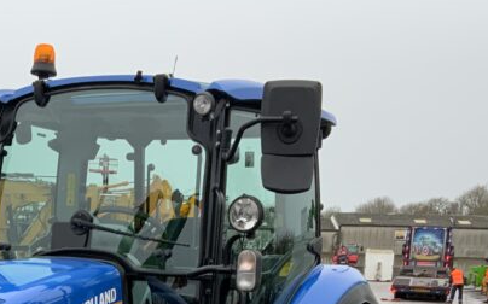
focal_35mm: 78
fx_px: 1037
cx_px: 110
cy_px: 429
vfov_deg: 15.6
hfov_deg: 26.1
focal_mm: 3
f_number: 1.8
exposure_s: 1/122
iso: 50
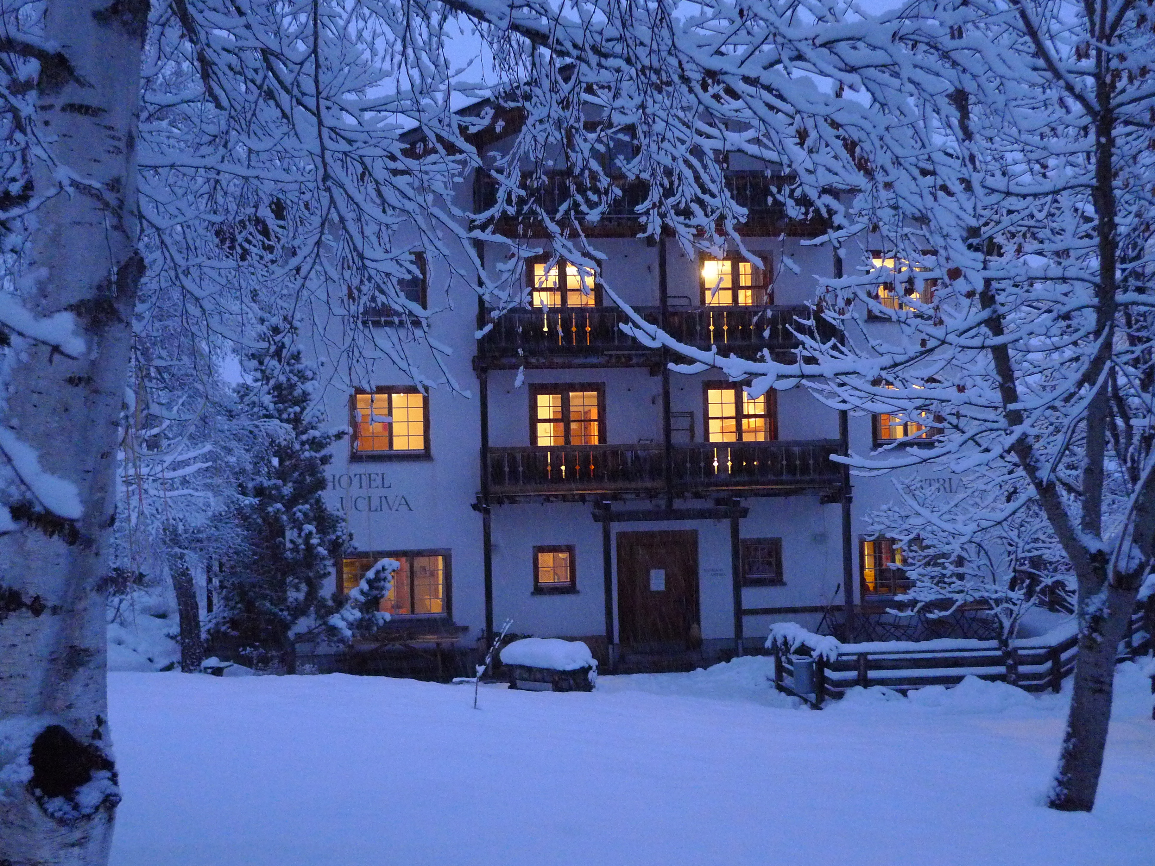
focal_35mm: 37
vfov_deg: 38.7
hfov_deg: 50.1
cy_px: 433
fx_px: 1235
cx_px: 578
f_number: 2.4
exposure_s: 1/10
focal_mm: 7.9
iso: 800
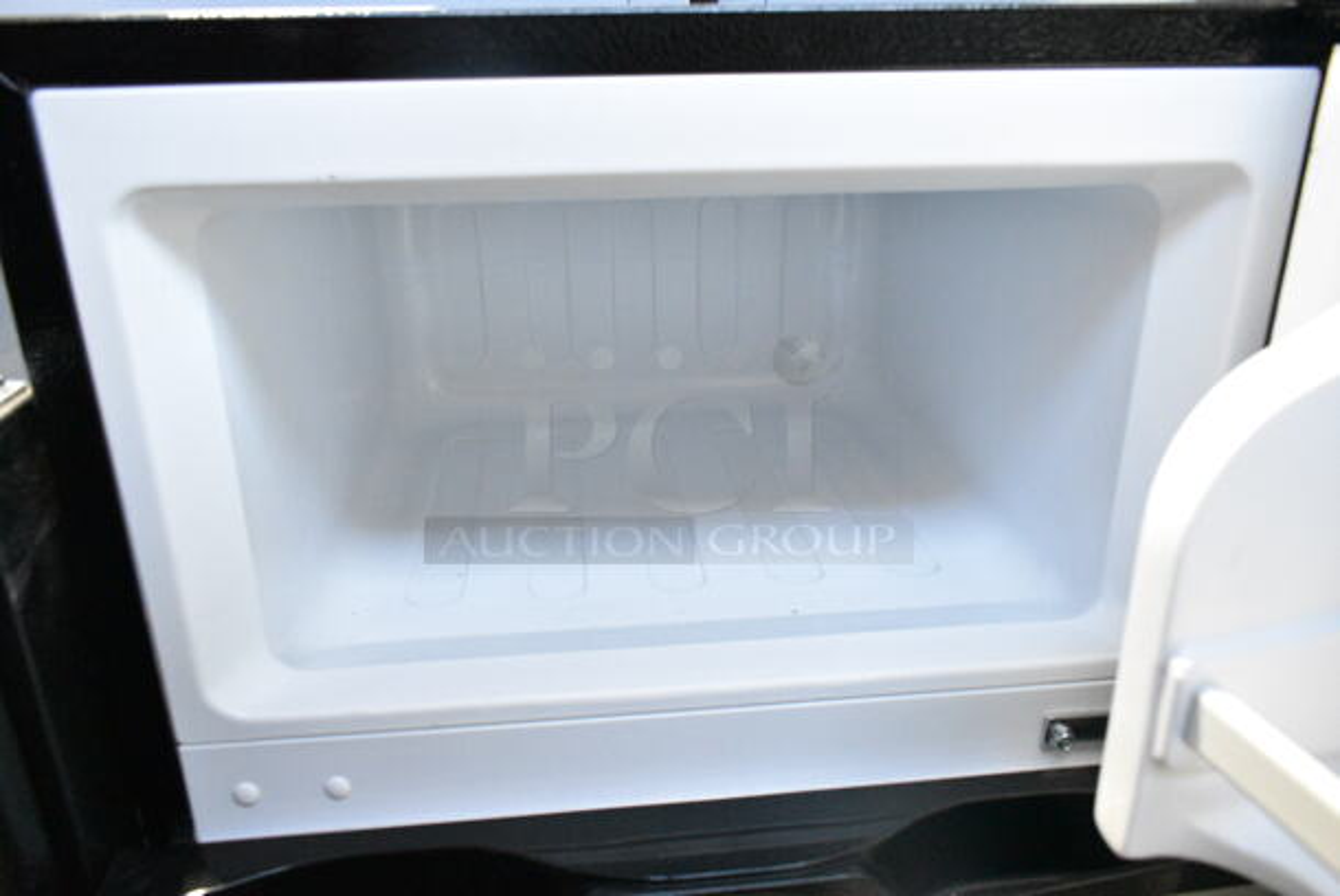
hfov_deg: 67.3
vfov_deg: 48.0
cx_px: 670
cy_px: 448
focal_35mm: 27
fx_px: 1006
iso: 6400
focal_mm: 18
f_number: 5.6
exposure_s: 1/125
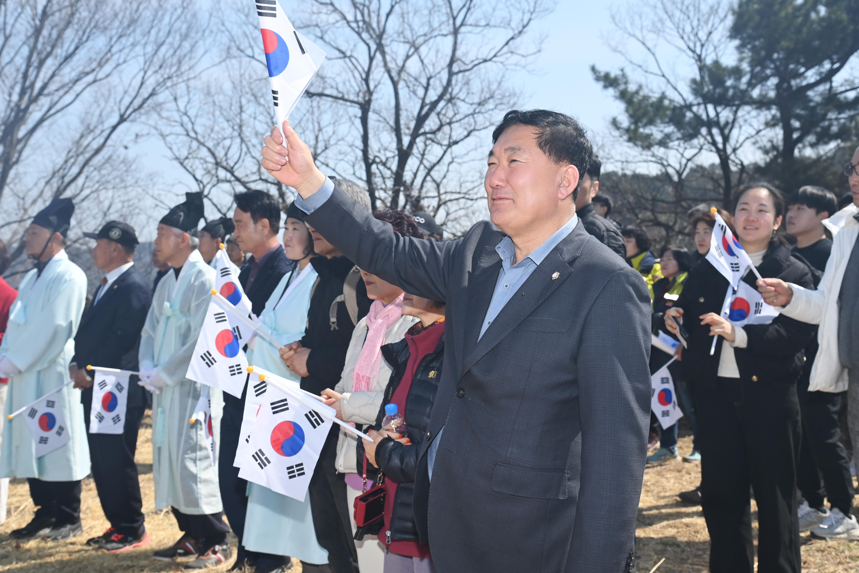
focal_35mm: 50
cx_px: 430
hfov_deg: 39.6
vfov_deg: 27.0
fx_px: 1193
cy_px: 286
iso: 400
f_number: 8
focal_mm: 50
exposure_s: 1/1000
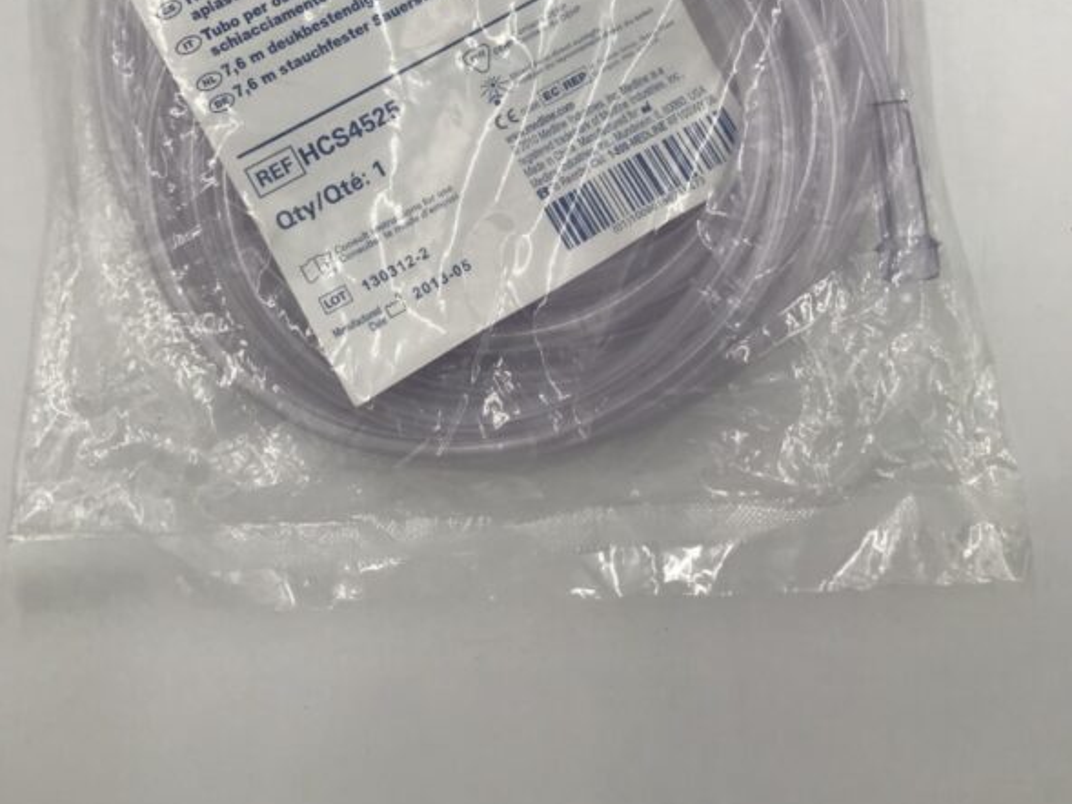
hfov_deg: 49.0
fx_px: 1177
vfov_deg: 36.1
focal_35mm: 38
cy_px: 133
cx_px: 530
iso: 20
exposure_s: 1/219
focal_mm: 3.99
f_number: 1.8
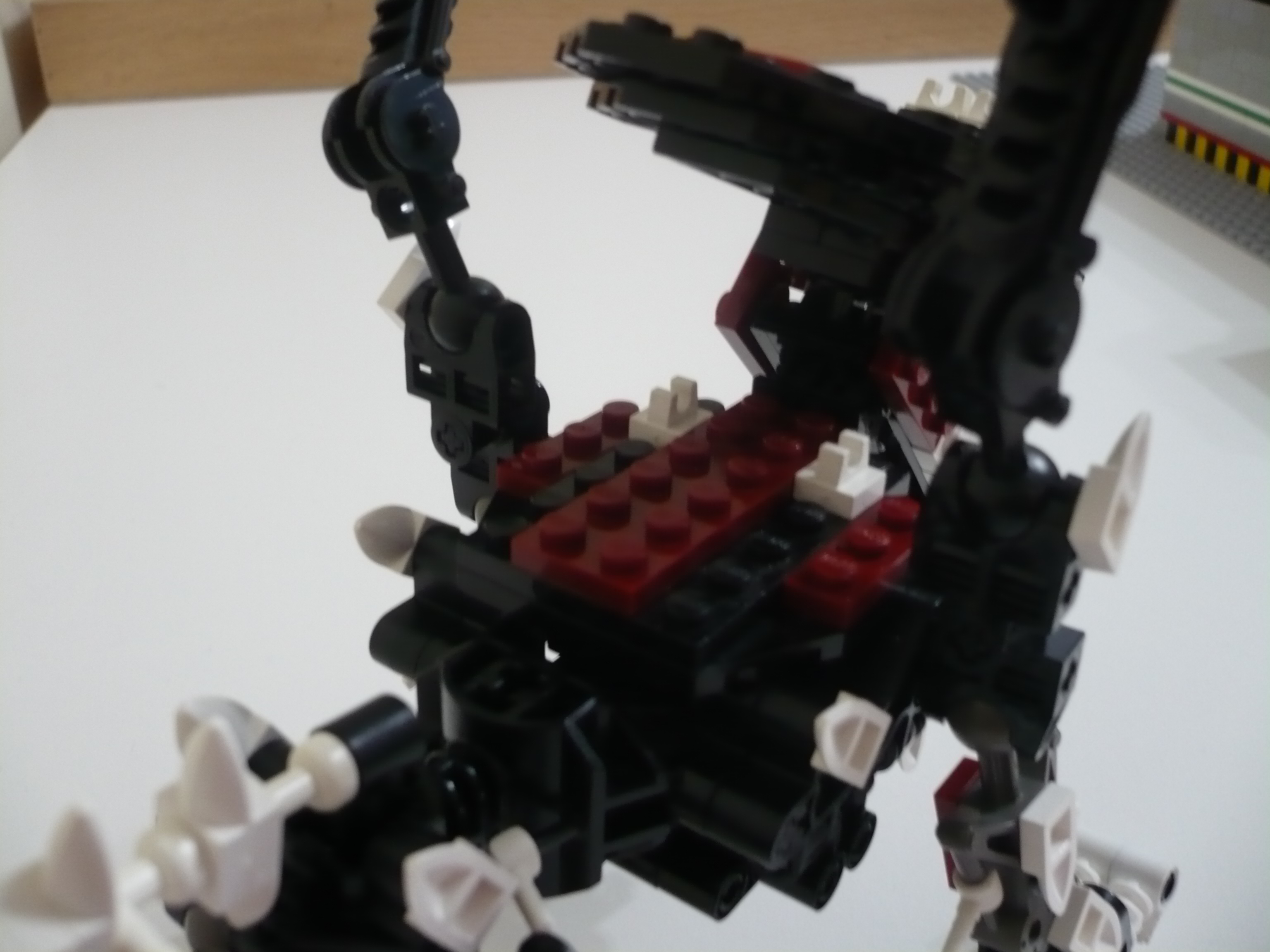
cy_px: 476
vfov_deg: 40.7
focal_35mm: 35
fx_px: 1284
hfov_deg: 52.6
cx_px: 635
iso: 200
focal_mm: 5.8
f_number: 2.8
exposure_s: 1/8
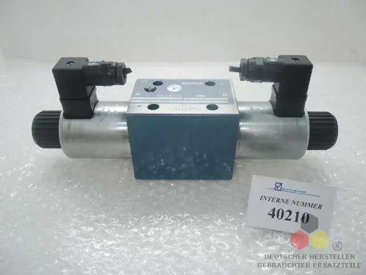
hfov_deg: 63.4
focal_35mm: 28
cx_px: 183
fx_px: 296
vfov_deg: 49.7
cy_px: 138
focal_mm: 6
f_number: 2.5
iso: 80
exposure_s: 1/60
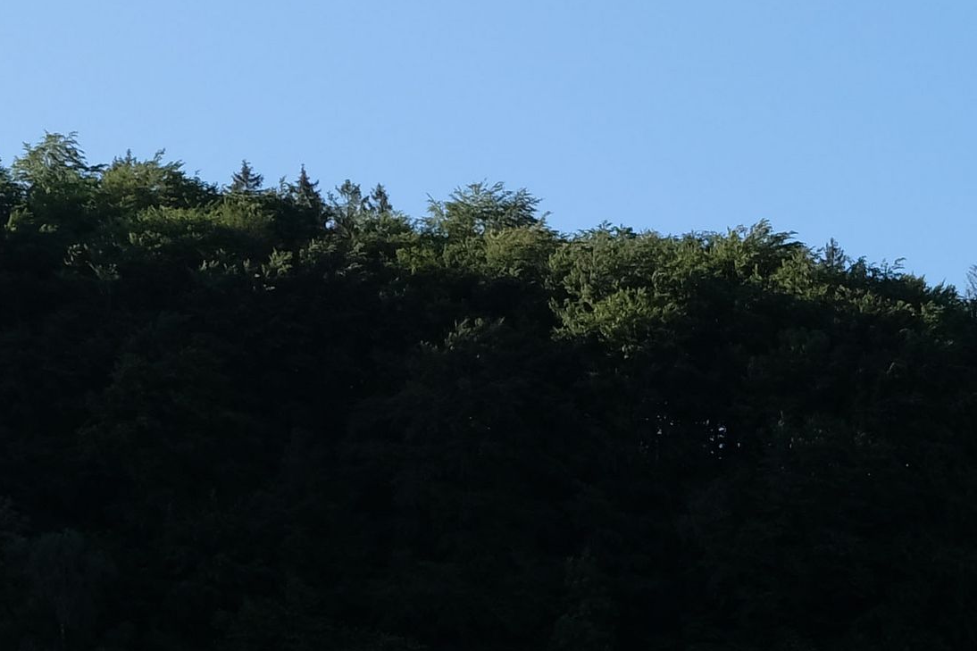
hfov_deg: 12.4
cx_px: 1266
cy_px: 1427
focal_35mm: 160
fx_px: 4341
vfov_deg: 8.1
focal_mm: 23
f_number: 8
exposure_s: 1/420
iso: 400
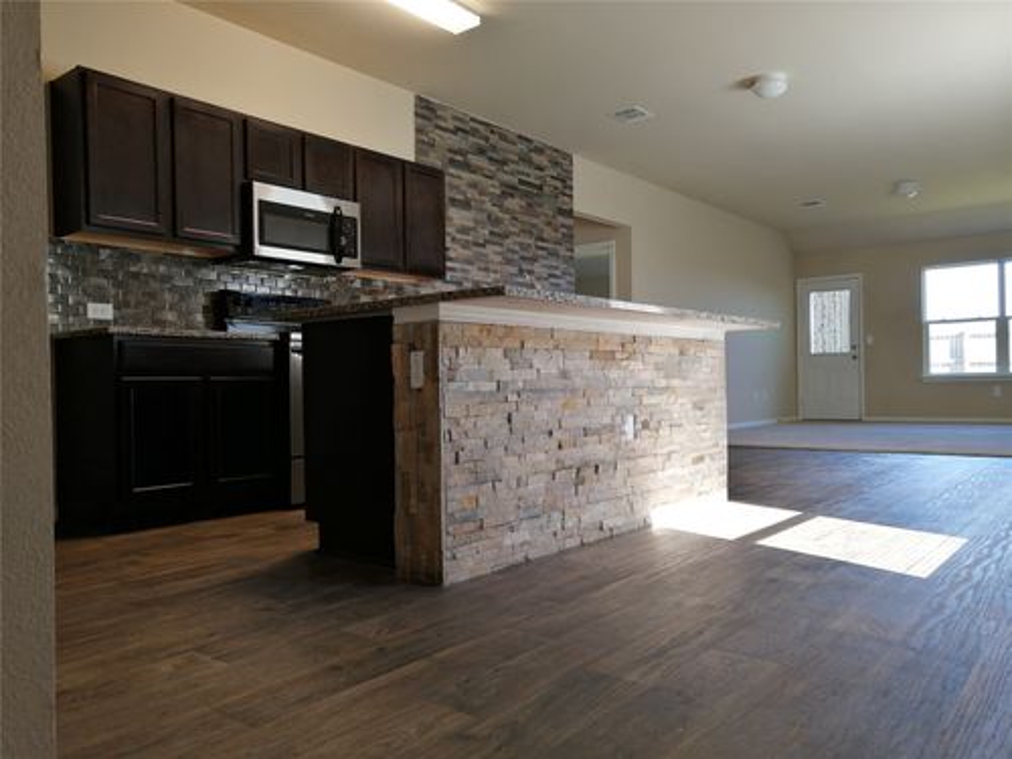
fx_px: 789
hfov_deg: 65.3
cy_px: 380
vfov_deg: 51.4
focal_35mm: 27
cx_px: 506
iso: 64
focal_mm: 3.62
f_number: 1.8
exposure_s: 1/33.3
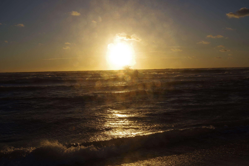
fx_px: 277
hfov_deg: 48.4
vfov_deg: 33.4
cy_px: 83
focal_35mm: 40
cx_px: 124
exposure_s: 1/60
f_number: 22
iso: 100
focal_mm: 40
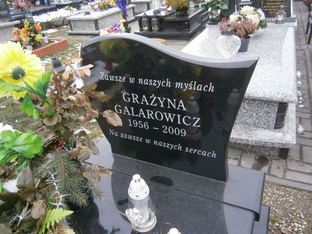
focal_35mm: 26
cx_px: 156
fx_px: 234
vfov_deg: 53.1
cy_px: 117
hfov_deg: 67.3
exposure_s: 1/100
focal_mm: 4.7
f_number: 2.8
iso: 80
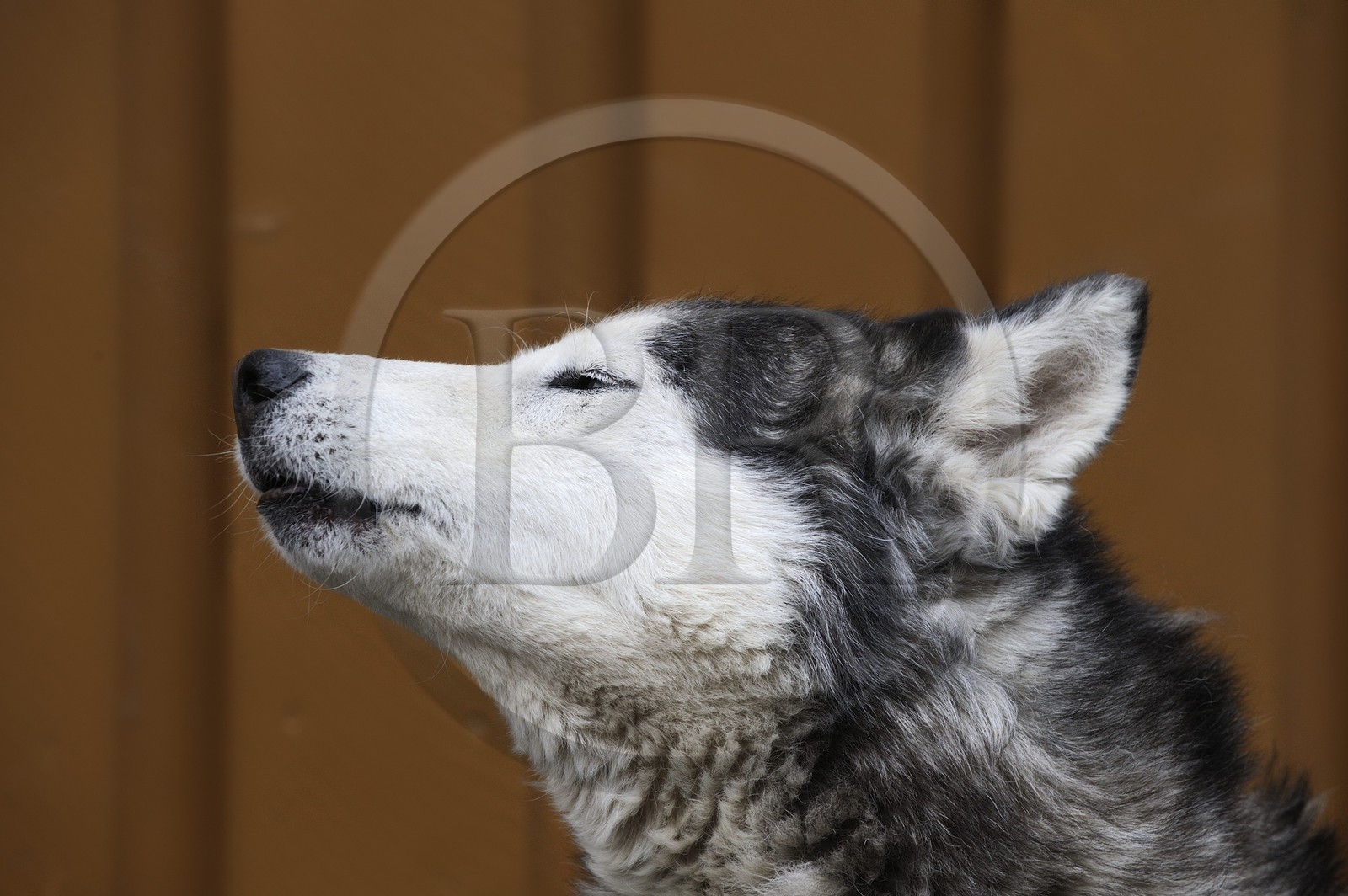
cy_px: 448
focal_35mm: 200
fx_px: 7483
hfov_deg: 10.3
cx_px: 674
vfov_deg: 6.9
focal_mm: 200
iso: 800
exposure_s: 1/250
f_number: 6.3
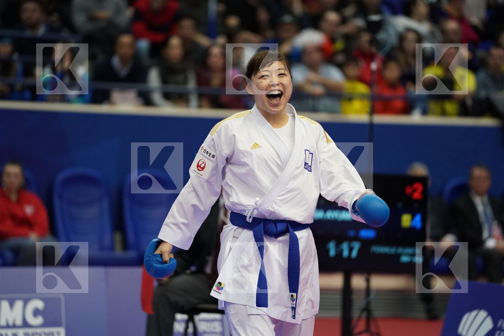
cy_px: 168
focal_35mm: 200
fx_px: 2800
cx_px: 252
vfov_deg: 6.9
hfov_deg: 10.3
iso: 3200
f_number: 2.8
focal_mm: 200
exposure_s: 1/1000
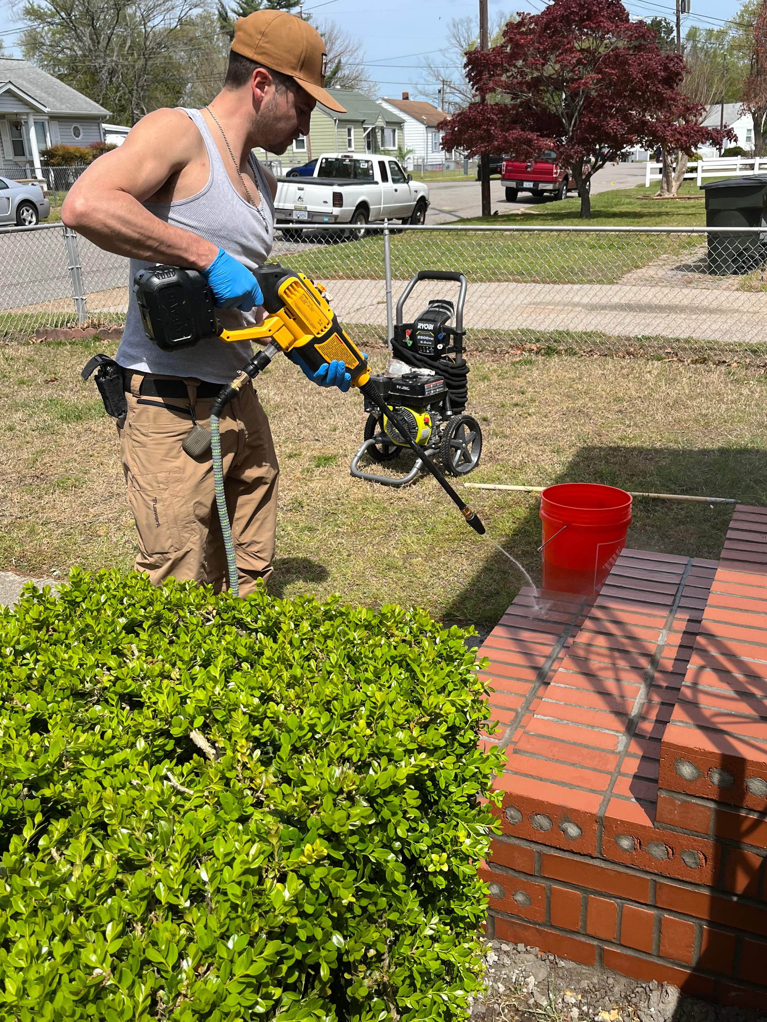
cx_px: 435
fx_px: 945
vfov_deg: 56.8
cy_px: 498
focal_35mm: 32
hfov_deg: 44.1
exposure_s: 1/2571
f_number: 1.6
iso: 50
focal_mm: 5.1
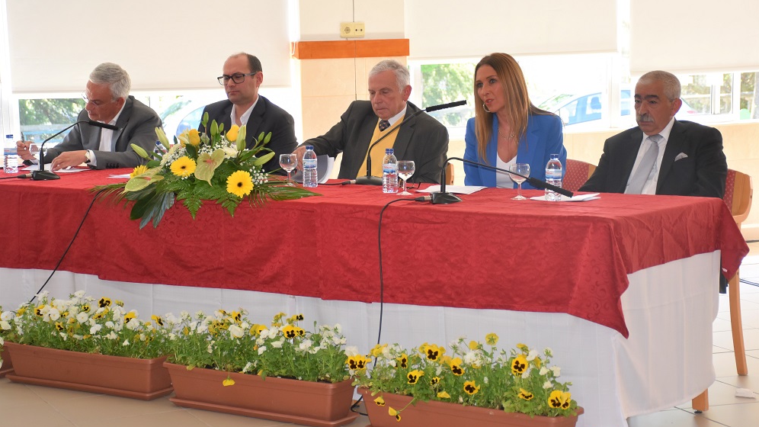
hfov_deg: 25.9
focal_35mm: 82
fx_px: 1650
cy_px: 203
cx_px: 380
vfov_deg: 14.7
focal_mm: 52
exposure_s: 1/125
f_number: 5.6
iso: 640
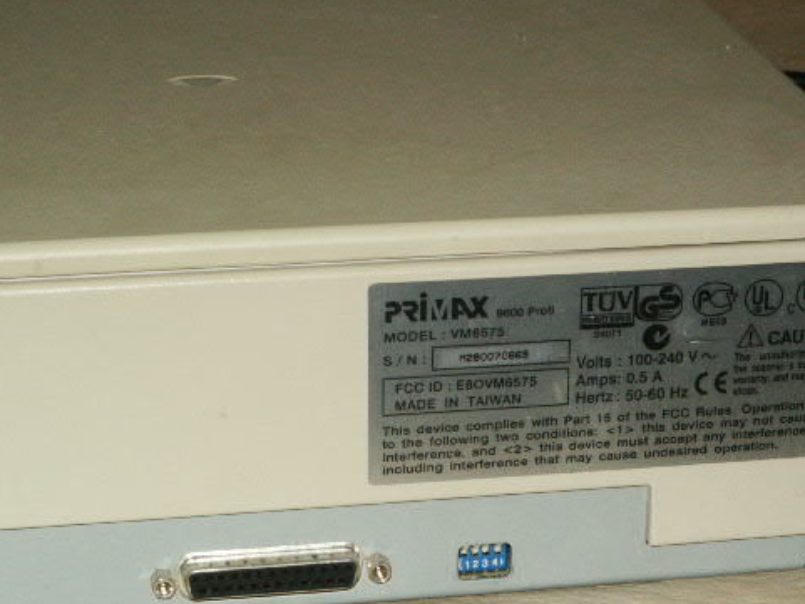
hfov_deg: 14.4
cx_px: 432
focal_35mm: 137
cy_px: 366
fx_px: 3187
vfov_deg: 10.8
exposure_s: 1/90
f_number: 8
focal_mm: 20.91
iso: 200
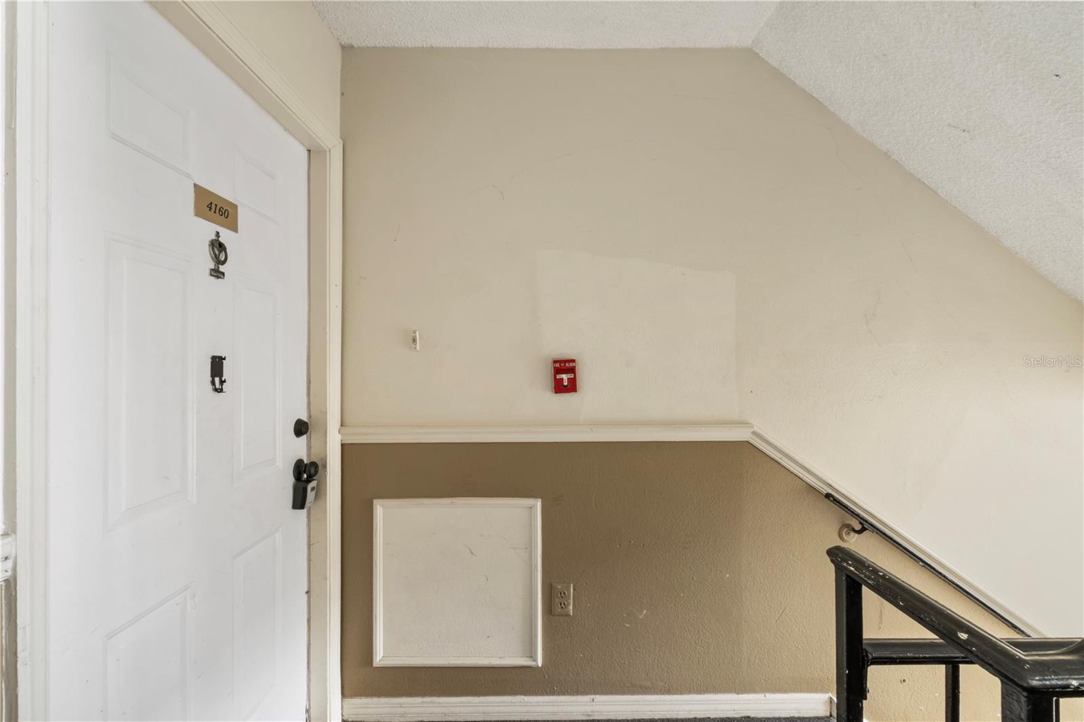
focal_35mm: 15
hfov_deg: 100.4
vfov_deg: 77.3
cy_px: 361
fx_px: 452
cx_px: 542
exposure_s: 1/25
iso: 250
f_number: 11
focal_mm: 10
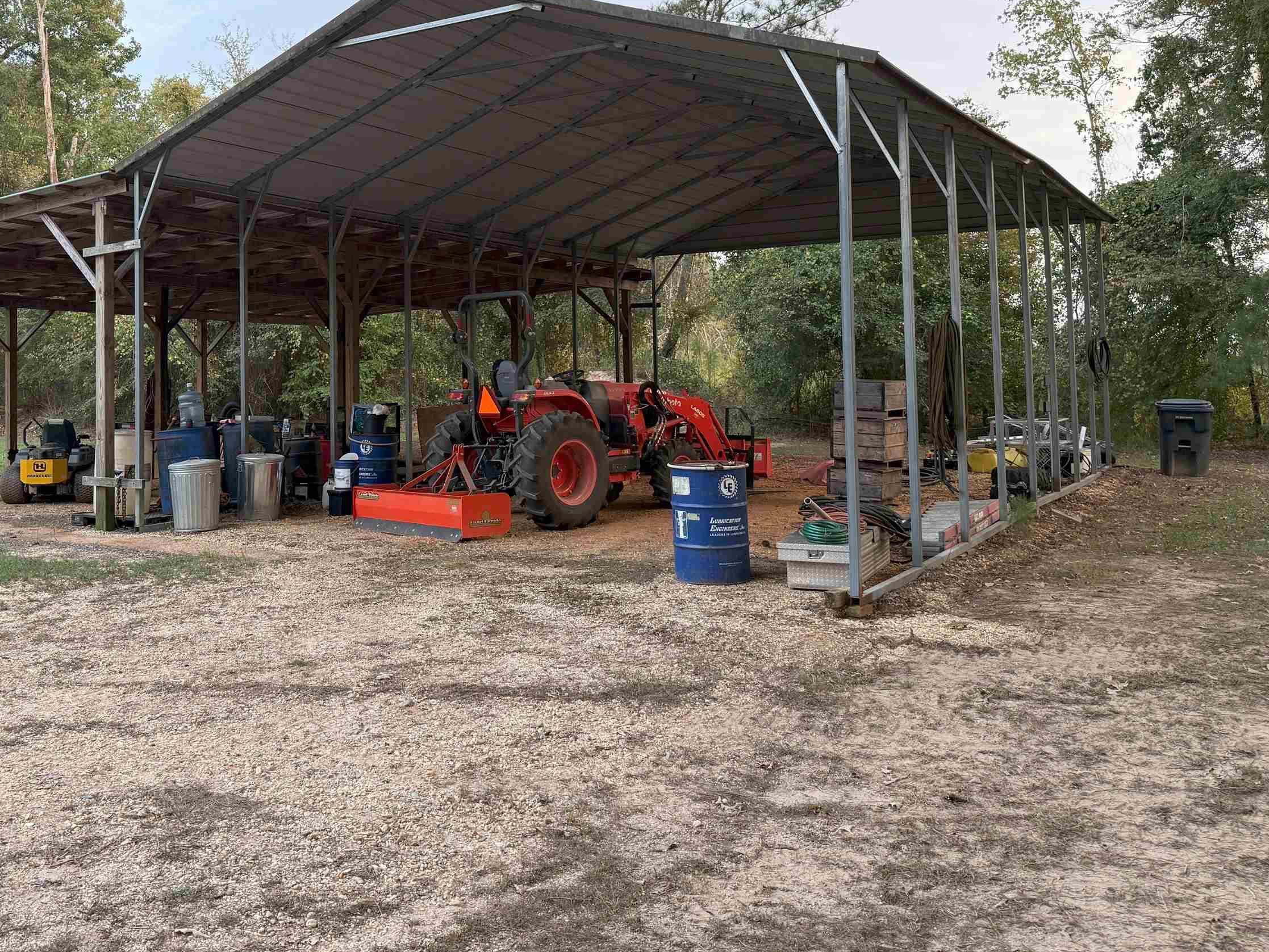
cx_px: 454
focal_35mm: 33
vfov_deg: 42.5
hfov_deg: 54.5
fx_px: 1210
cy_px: 332
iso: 160
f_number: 1.78
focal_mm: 6.76
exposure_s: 1/121
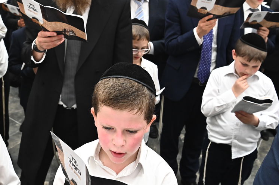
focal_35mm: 45
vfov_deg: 29.7
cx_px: 62
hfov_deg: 42.0
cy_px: 68
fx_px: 349
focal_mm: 24
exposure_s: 1/320
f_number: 5
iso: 3200
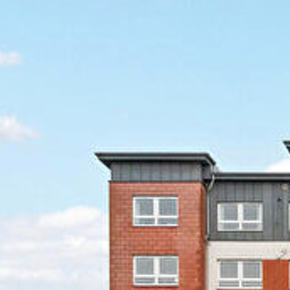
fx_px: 1147
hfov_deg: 12.9
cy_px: 281
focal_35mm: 121
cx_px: 543
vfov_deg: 14.2
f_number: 8
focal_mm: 35
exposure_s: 1/50
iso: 2000
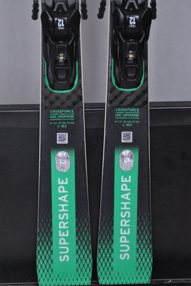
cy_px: 144
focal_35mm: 115
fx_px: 913
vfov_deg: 17.9
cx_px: 95
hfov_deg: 11.9
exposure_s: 1/125
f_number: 8
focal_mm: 75
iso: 3200
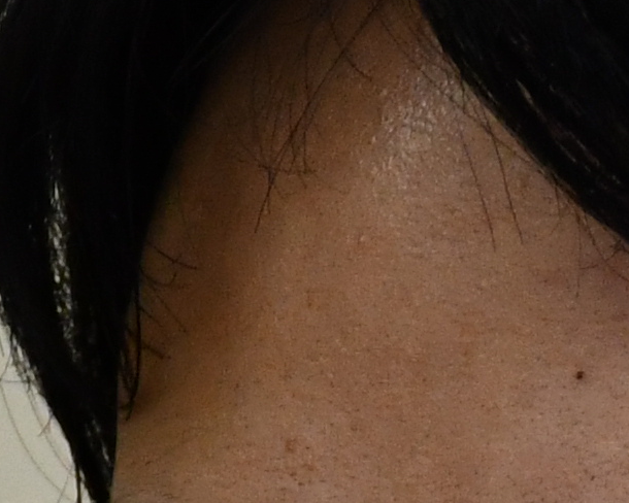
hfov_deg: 1.6
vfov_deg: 1.3
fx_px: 22656
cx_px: 1080
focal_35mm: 1217
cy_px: 1164
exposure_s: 1/250
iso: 1250
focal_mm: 95
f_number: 5.3
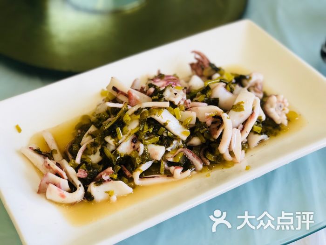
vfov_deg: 25.7
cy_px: 122
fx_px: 537
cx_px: 163
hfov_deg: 33.8
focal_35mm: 57
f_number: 2.8
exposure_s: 1/60
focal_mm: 6.6
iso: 40
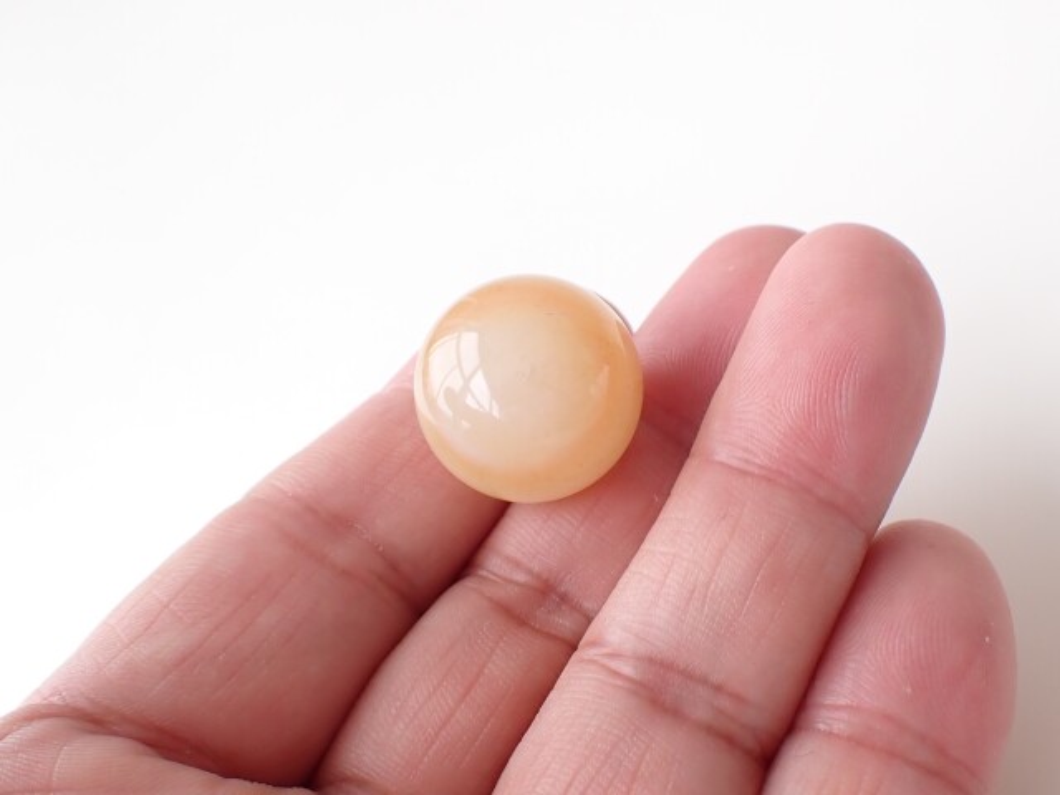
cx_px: 530
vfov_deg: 46.8
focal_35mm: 30
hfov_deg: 60.0
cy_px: 398
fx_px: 919
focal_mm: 5.4
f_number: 3.2
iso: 160
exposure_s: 1/125
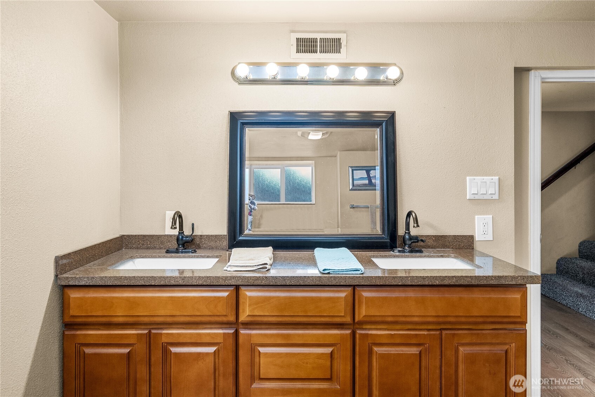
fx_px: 380
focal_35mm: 23
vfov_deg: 55.2
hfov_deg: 76.1
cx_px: 298
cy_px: 198
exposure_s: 1/30
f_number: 7.1
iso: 800
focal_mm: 23
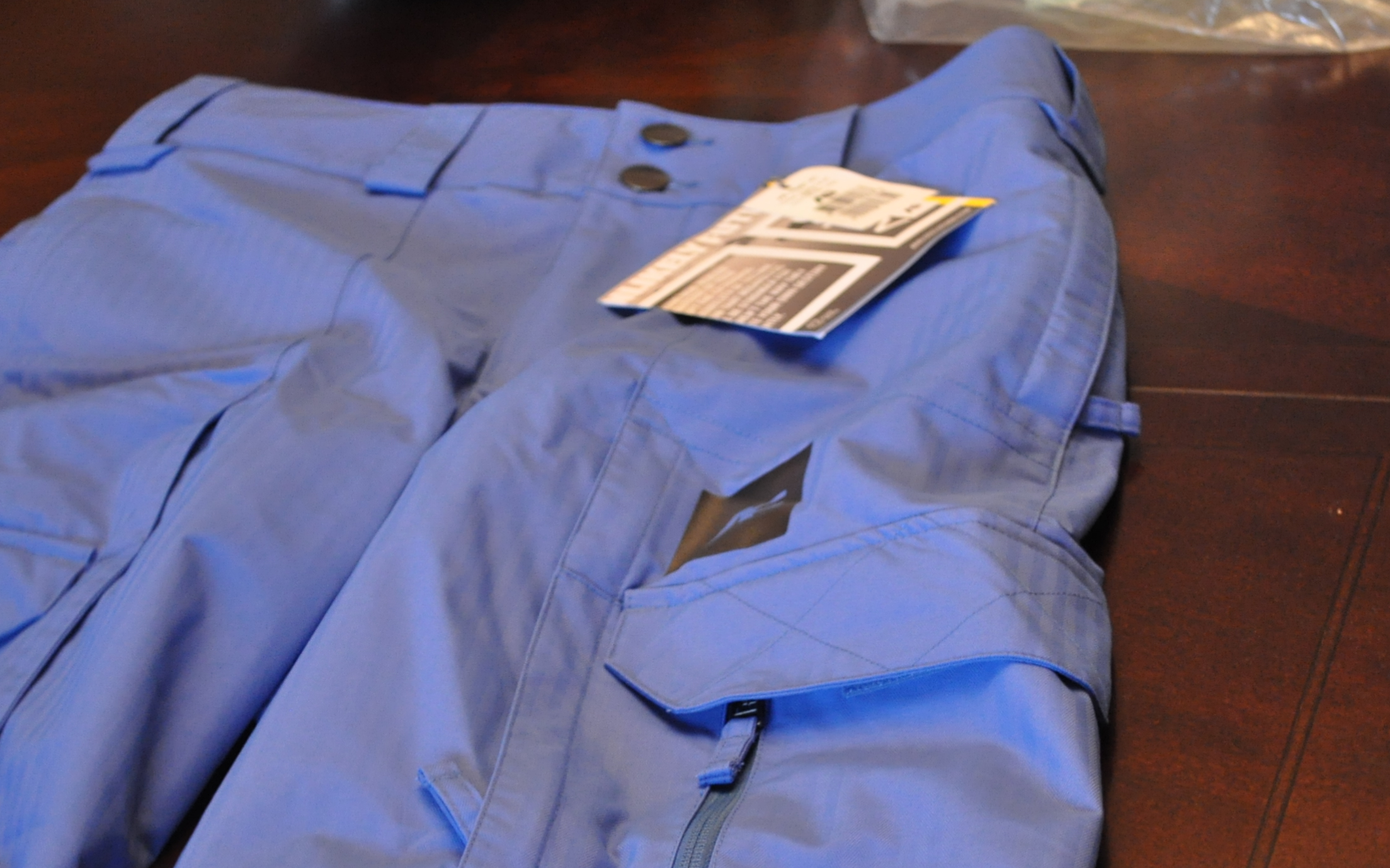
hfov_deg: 23.3
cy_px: 655
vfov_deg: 14.6
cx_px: 643
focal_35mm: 89
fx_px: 3371
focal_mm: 40
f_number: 5.3
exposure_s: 1/8
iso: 1600
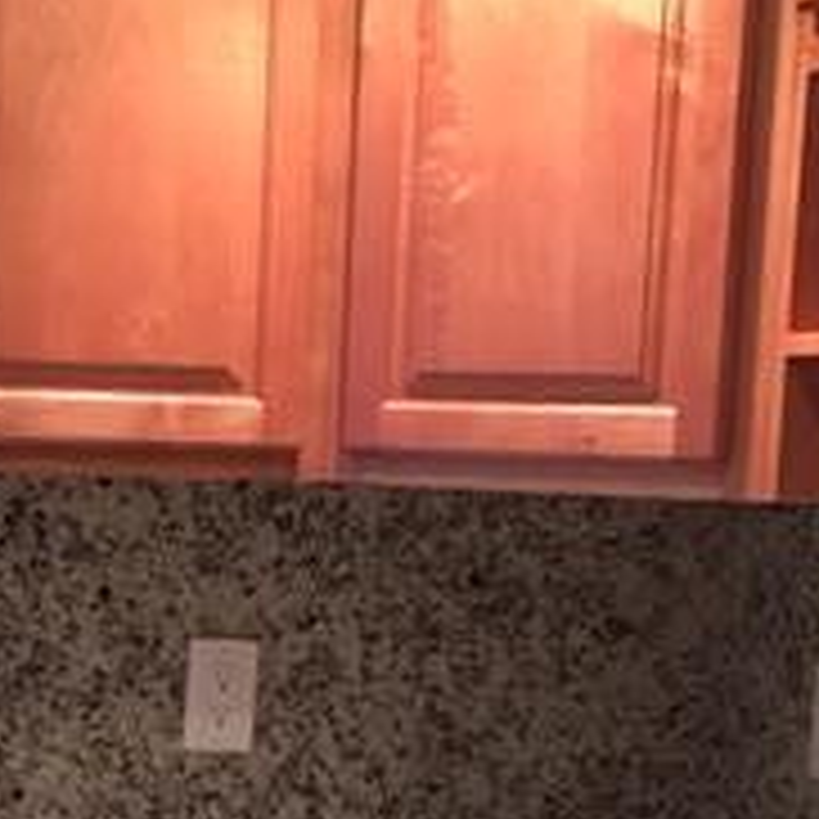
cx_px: 112
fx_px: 2409
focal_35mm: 90
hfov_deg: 19.0
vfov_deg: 18.9
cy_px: 778
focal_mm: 4.15
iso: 50
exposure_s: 1/4
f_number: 2.2
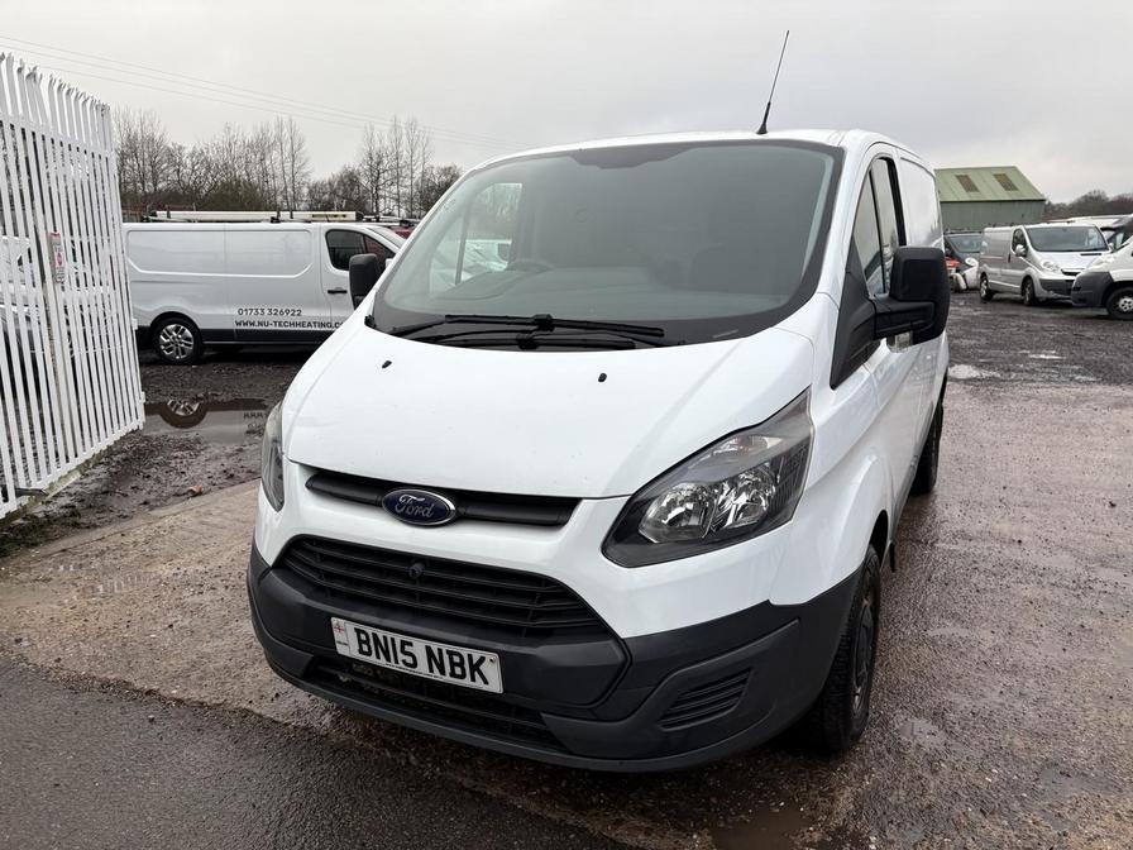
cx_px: 566
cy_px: 425
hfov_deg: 67.3
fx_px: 851
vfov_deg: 53.1
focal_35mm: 26
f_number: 1.6
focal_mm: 5.96
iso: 50
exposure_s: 1/694
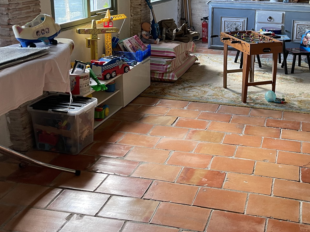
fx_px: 376
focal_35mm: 42
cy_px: 50
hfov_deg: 44.0
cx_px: 212
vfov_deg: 33.5
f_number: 1.6
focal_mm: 5.1
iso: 160
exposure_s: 1/60
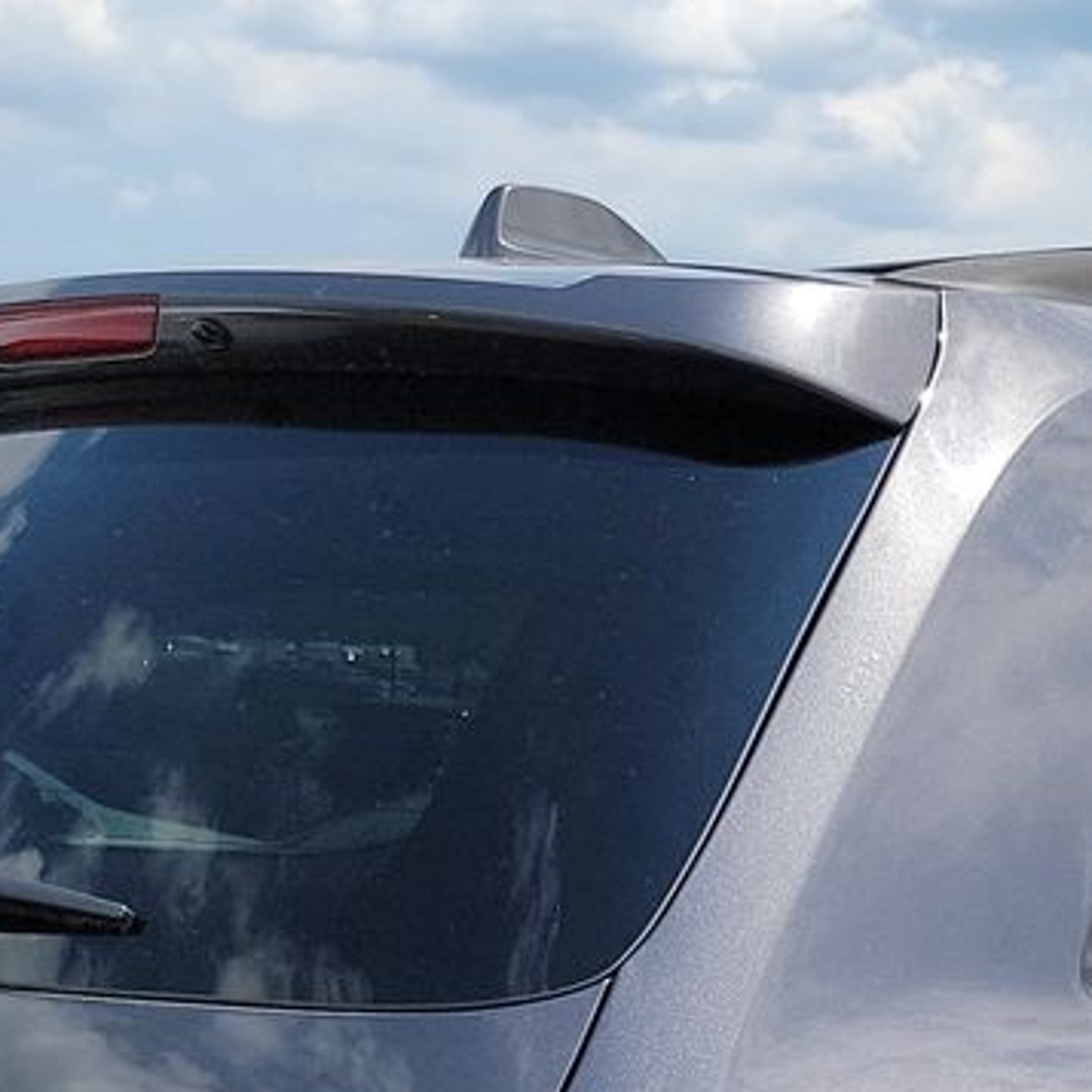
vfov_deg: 17.1
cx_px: 1380
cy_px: 1444
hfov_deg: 17.3
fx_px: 3391
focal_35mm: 95
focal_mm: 6.7
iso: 50
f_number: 1.8
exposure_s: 1/978
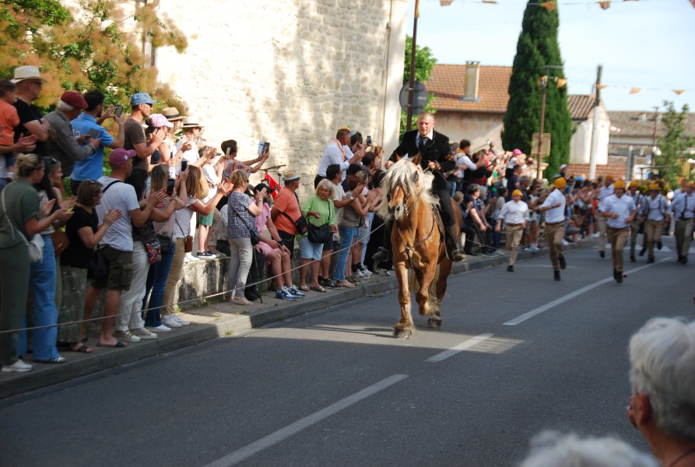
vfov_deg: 16.3
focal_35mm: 84
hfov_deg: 24.1
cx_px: 348
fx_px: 1625
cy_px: 234
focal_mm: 56
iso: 200
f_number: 5
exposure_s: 1/400
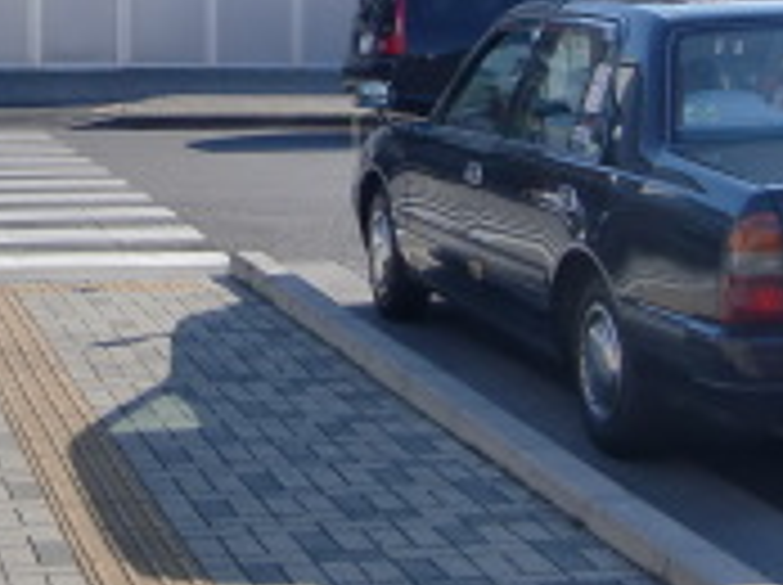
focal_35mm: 103
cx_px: 216
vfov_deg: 14.1
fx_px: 2327
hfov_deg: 19.0
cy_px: 18
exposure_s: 1/160
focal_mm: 4.9
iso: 64
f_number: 7
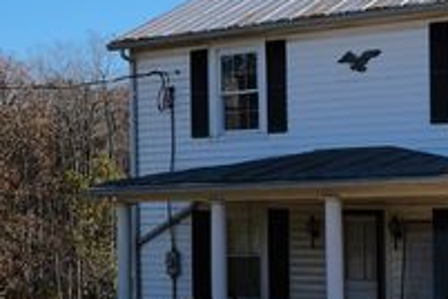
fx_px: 958
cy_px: 204
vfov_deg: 17.7
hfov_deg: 25.8
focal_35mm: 77
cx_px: 372
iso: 500
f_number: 5.6
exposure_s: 1/1400
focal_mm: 20.9
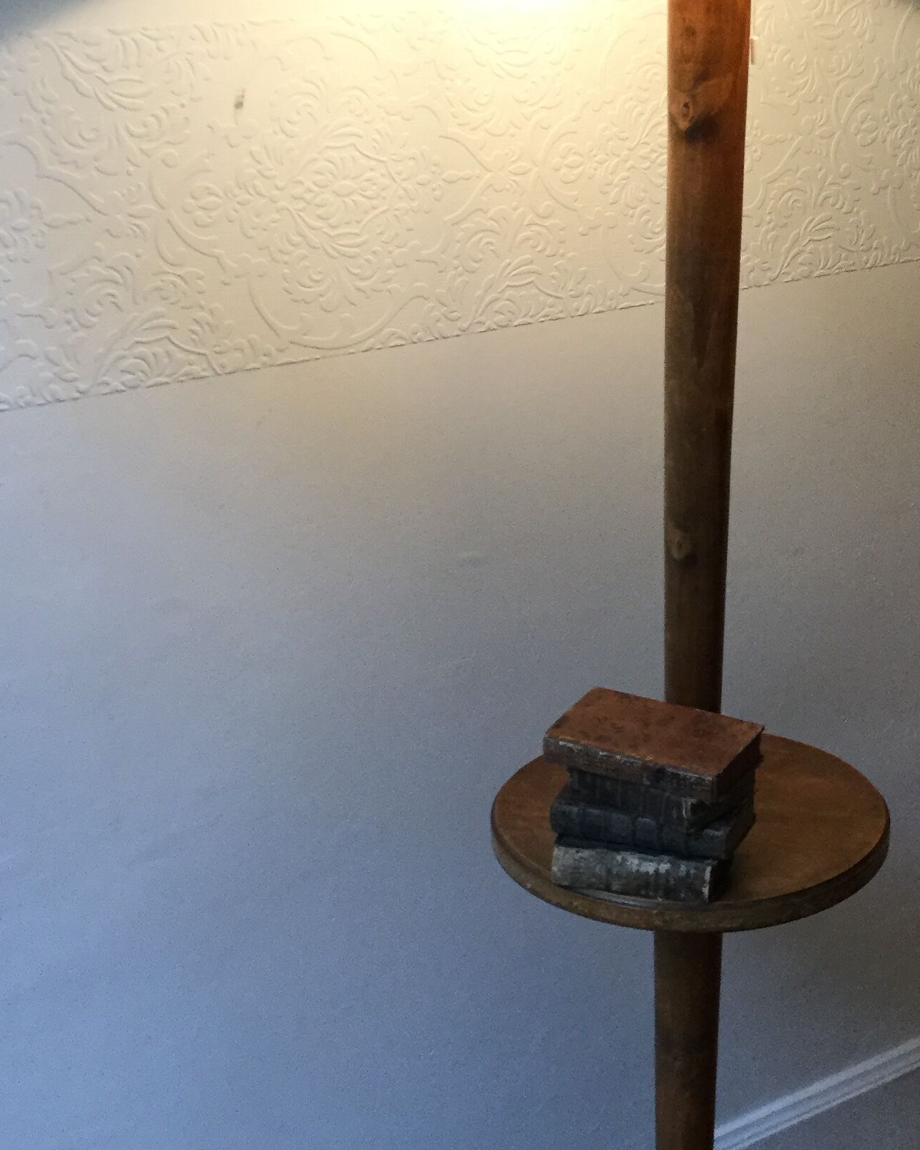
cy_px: 528
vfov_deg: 30.9
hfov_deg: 24.7
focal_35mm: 61
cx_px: 690
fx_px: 2076
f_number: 2.4
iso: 64
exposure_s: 1/33
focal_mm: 3.3
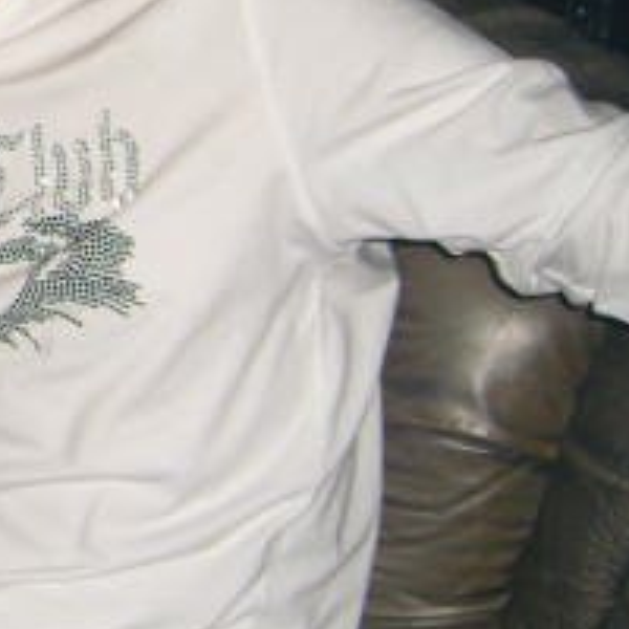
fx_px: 2076
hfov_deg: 16.0
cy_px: 91
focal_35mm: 101
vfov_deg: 17.0
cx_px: -280
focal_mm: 7.9
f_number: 2.8
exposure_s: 1/60
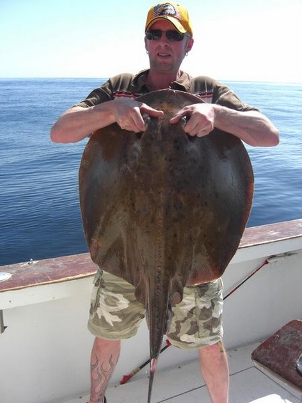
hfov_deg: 37.7
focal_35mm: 38
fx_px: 442
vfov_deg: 49.0
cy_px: 202
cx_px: 151
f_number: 4
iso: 80
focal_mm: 7.9
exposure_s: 1/640
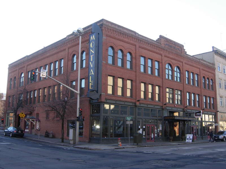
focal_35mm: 41
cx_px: 113
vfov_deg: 35.1
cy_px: 84
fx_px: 268
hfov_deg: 45.8
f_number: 3.6
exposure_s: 1/124
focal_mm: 8.5
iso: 50
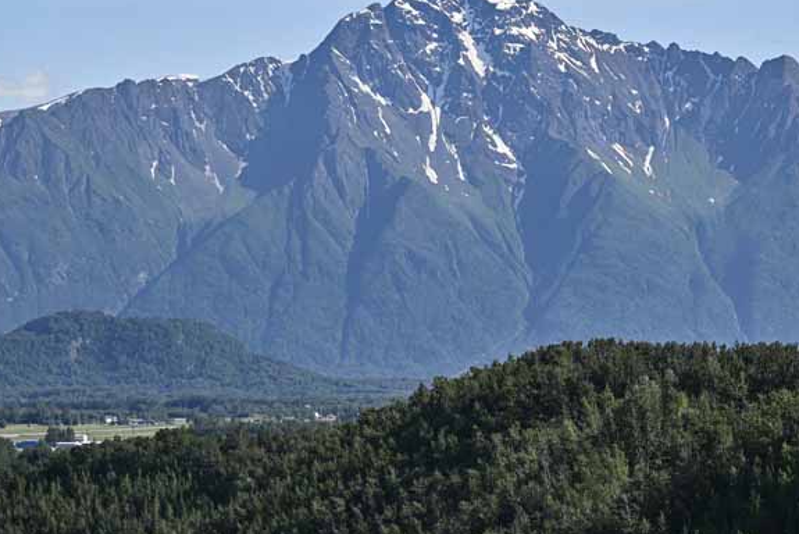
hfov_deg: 12.3
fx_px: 3708
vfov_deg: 8.2
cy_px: 178
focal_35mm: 167
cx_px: 493
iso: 100
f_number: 6.3
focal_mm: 120
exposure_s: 1/1000
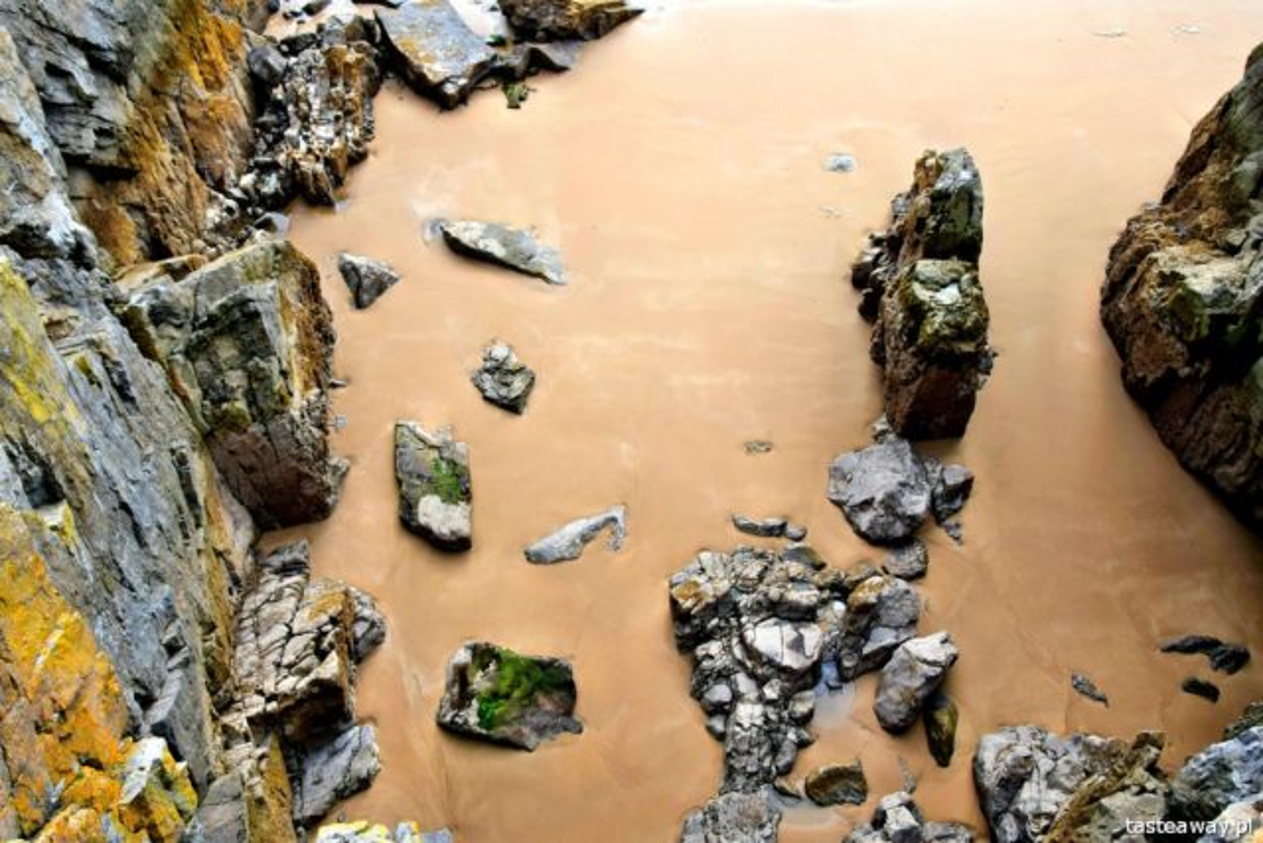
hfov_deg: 53.1
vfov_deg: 36.9
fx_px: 1263
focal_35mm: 36
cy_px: 422
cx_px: 632
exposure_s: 1/250
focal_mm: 24
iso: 280
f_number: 8
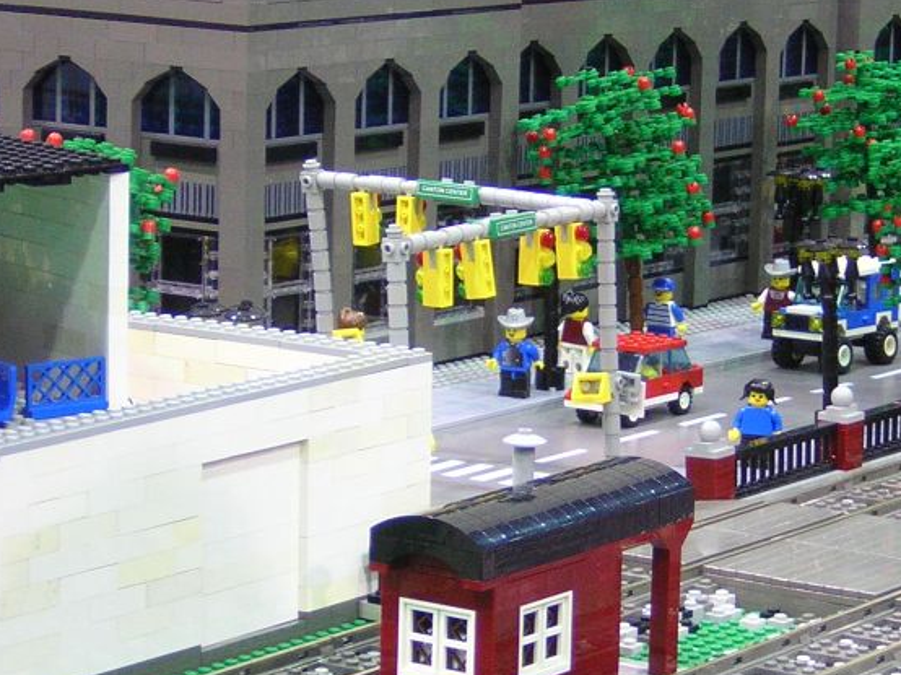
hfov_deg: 12.7
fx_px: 4059
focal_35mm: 156
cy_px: 298
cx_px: 589
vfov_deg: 9.5
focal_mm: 14.1
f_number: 4.7
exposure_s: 1/3.7
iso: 374
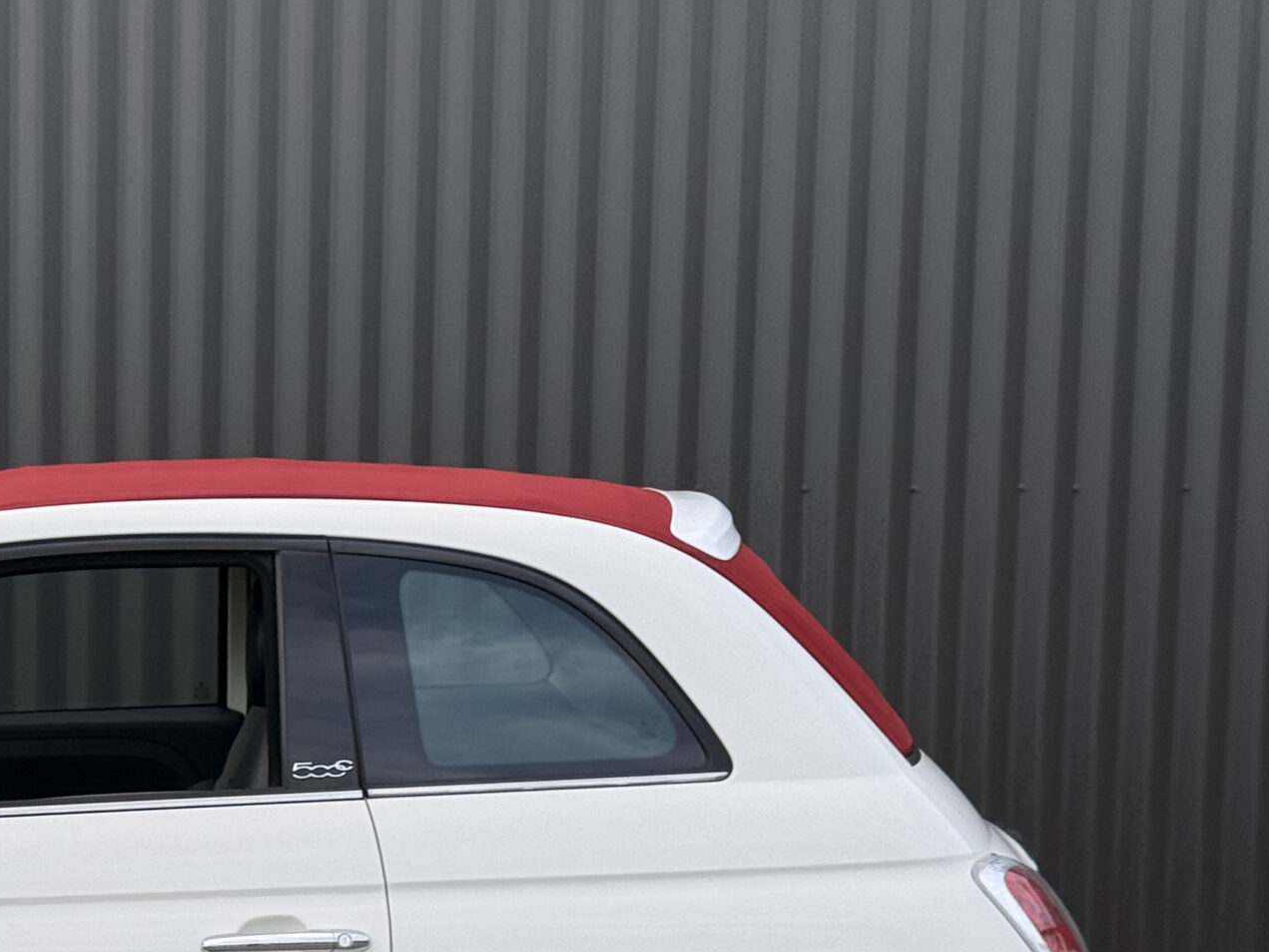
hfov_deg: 19.6
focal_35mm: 97
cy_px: 873
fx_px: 3556
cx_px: -10
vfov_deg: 15.1
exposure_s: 1/1838
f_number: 1.78
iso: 64
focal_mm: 6.76
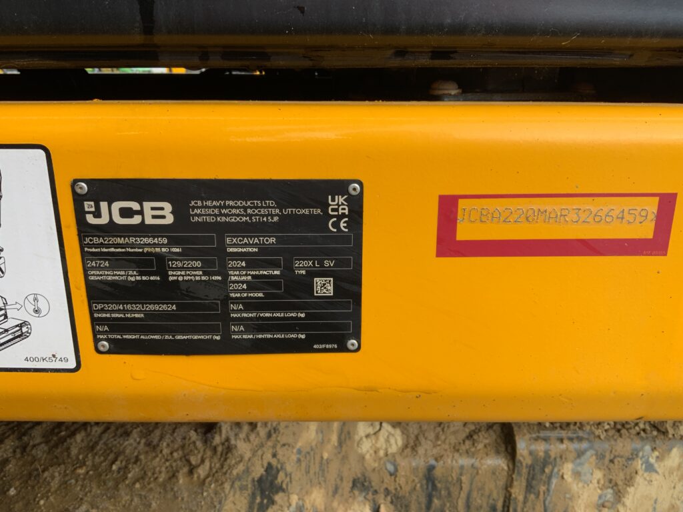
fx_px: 572
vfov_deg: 48.2
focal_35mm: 29
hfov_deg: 61.7
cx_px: 342
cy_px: 256
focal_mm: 3
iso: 16
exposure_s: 1/217
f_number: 1.8
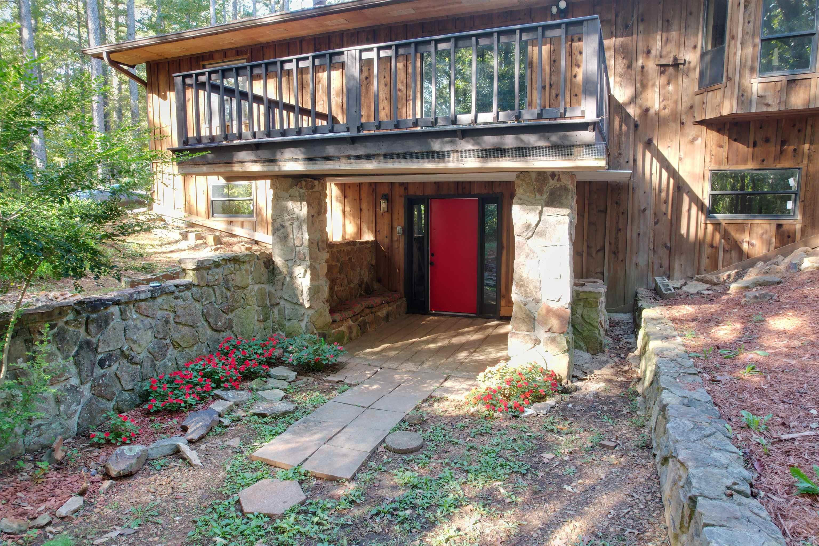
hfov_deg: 78.6
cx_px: 410
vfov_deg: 57.2
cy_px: 273
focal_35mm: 22
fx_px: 500
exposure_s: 1/30
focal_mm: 8.38
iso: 100
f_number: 2.8
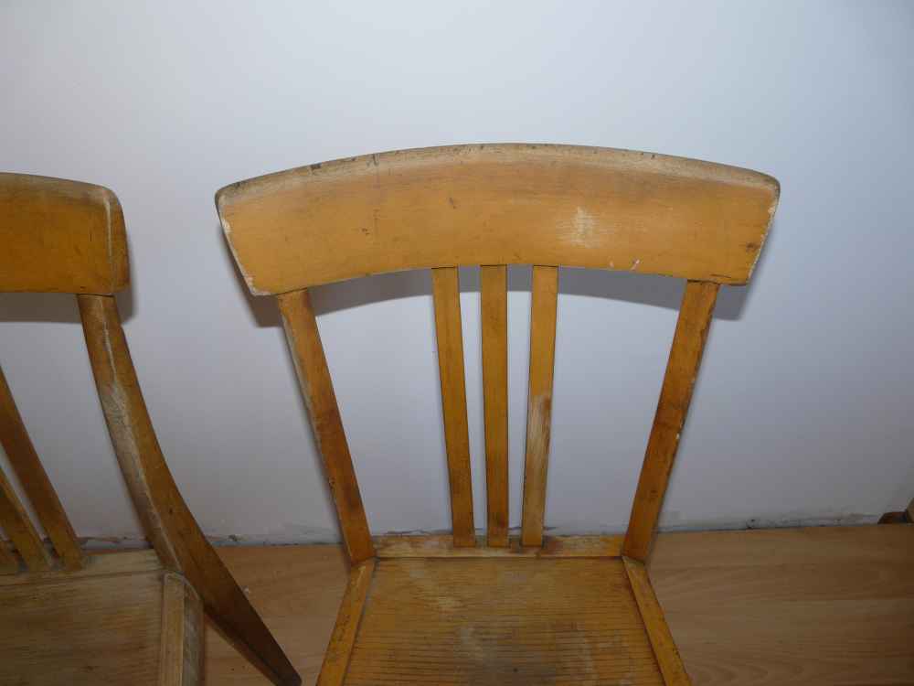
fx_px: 739
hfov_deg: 63.4
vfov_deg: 49.7
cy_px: 343
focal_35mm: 28
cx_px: 457
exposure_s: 1/30
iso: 100
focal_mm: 4.6
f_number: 2.8
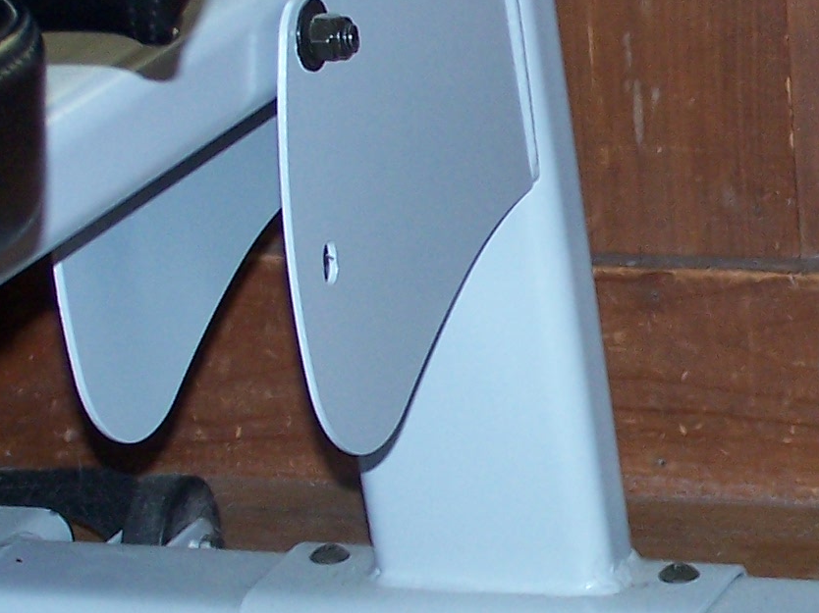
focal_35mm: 207
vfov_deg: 7.2
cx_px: 1115
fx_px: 4896
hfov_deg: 9.4
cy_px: 345
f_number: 3.2
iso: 140
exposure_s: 1/80
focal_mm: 11.1
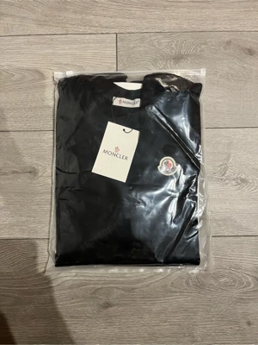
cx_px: 129
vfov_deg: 67.3
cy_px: 172
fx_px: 258
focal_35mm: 26
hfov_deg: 53.1
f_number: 1.6
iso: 500
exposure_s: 1/50
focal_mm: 5.1
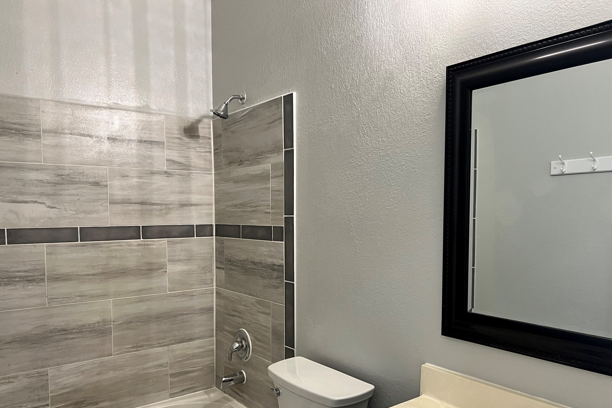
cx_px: 295
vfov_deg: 46.3
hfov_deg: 65.5
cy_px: 233
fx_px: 476
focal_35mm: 28
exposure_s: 1/60
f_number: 1.5
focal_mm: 5.7
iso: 100
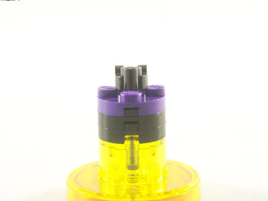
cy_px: 118
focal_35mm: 131
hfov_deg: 15.1
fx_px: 1014
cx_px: 134
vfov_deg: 11.3
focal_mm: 15.6
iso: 400
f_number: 3.2
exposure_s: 1/60
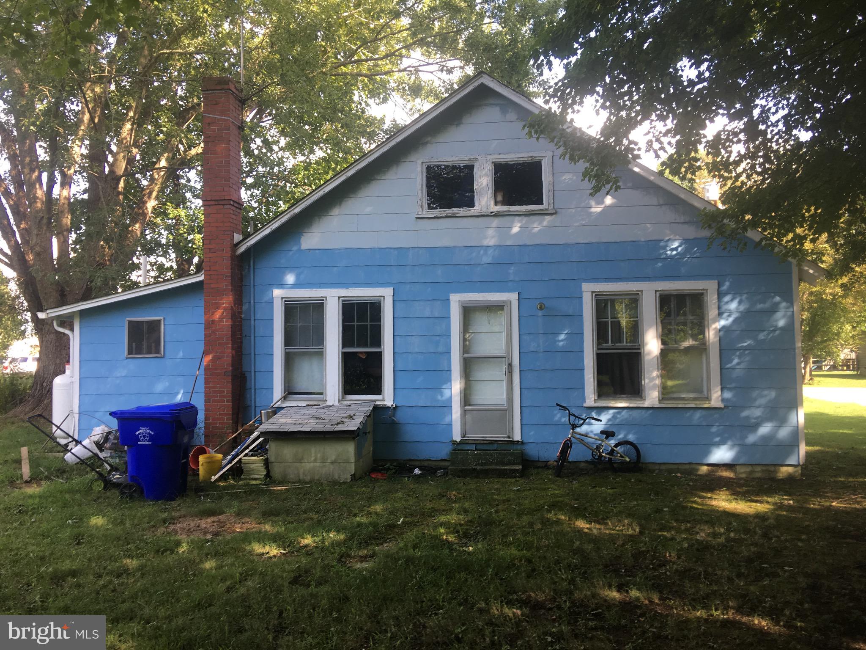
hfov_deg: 61.7
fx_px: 726
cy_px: 325
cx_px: 433
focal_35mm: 29
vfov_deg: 48.2
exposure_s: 1/120
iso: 25
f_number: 2.2
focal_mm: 4.15
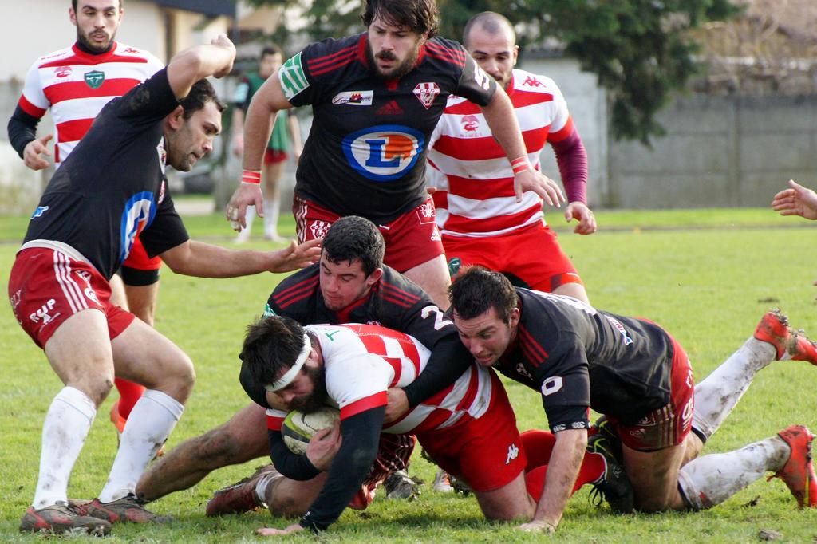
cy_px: 272
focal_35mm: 315
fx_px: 7146
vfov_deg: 4.4
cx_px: 408
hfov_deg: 6.5
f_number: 8
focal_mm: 210
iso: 1600
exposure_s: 1/640
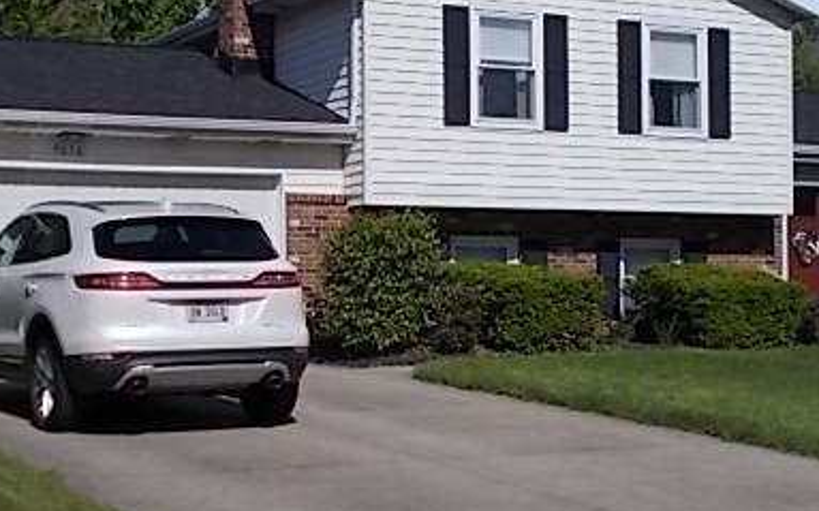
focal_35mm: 78
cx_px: 445
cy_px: 265
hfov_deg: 26.5
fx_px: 1740
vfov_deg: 16.7
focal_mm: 7.9
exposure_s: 1/250
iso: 80
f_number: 10.6
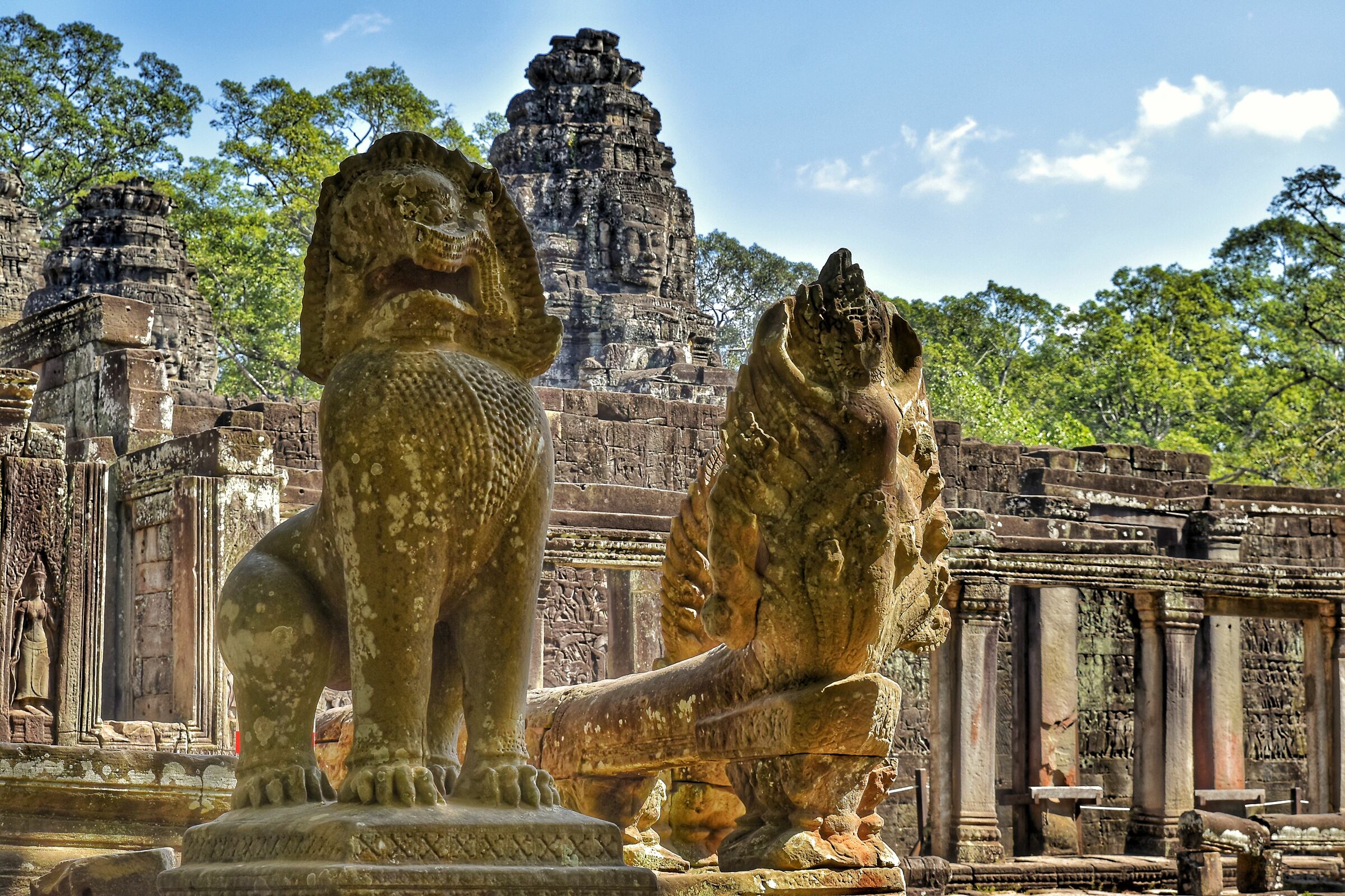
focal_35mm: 82
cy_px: 448
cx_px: 672
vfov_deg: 16.6
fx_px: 3082
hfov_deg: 24.6
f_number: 8
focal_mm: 55
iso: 280
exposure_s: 1/250
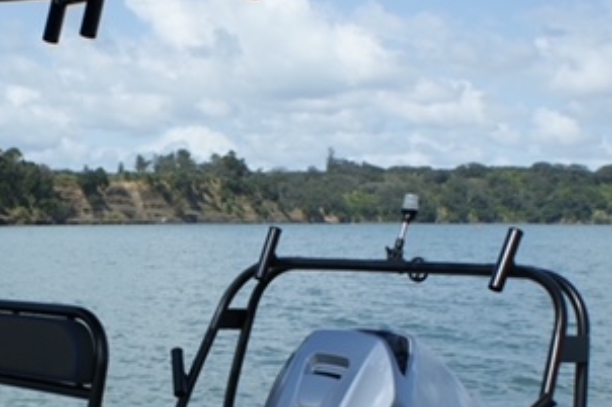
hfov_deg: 28.3
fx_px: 1189
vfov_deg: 19.1
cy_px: 369
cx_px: 132
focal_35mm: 70
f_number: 10
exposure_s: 1/200
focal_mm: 22
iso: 100
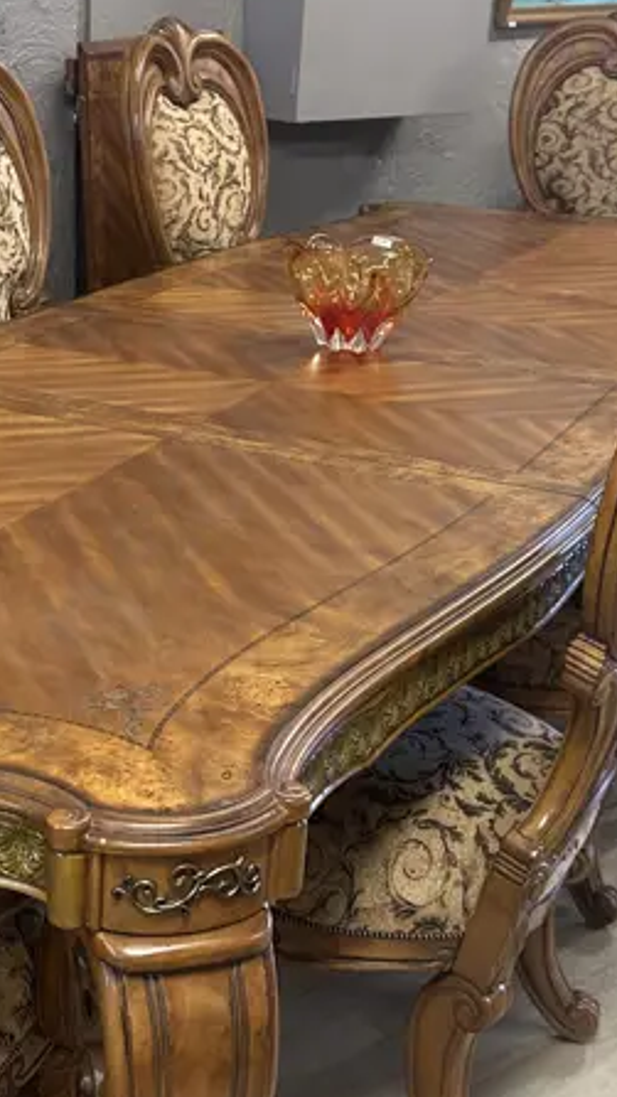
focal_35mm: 60
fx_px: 1744
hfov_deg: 19.9
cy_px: 573
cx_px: 133
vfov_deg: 34.9
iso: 160
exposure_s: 1/50
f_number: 1.78
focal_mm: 6.86
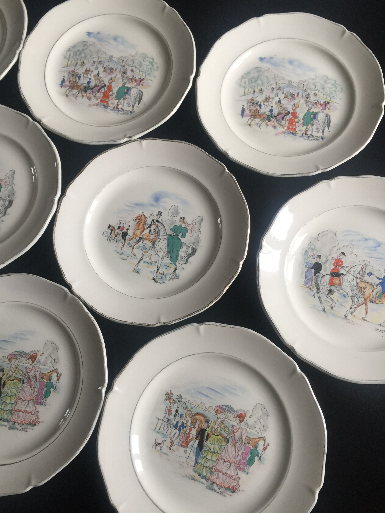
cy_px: 256
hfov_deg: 48.2
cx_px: 192
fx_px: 430
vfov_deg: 61.7
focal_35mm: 29
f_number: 2.2
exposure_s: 1/33
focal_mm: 4.15
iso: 40
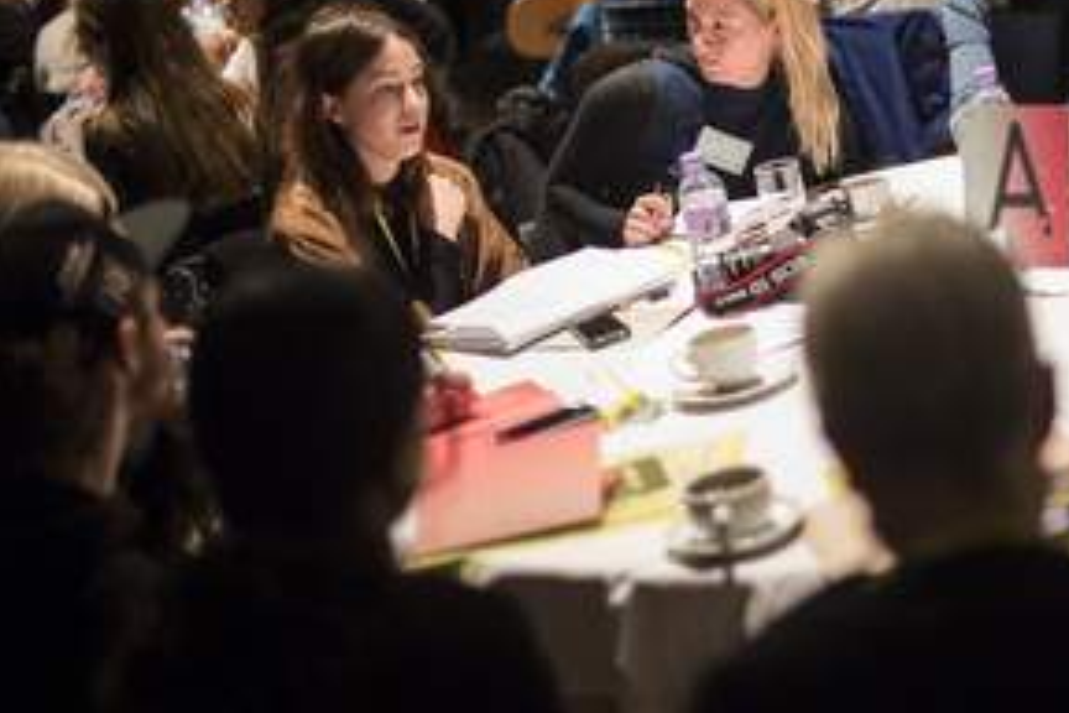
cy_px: 227
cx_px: 765
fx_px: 2168
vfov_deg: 18.6
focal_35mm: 73
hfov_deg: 27.4
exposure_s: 1/125
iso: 1600
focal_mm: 50
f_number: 1.6
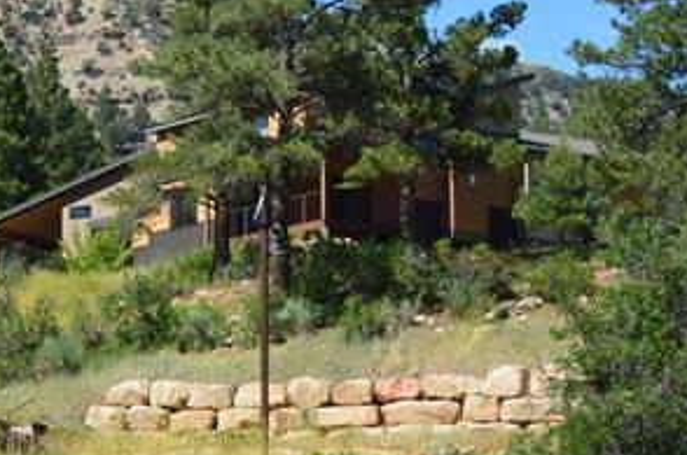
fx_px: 3182
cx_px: -423
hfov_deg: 11.7
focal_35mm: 167
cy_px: 490
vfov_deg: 8.1
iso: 400
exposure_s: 1/400
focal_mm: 32
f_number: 11
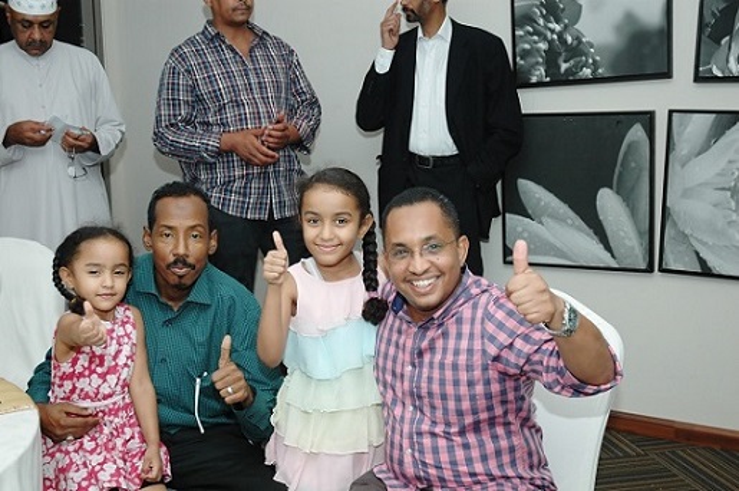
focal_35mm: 51
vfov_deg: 26.4
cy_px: 246
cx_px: 370
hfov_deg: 38.9
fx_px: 1046
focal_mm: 34
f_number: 4.8
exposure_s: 1/60
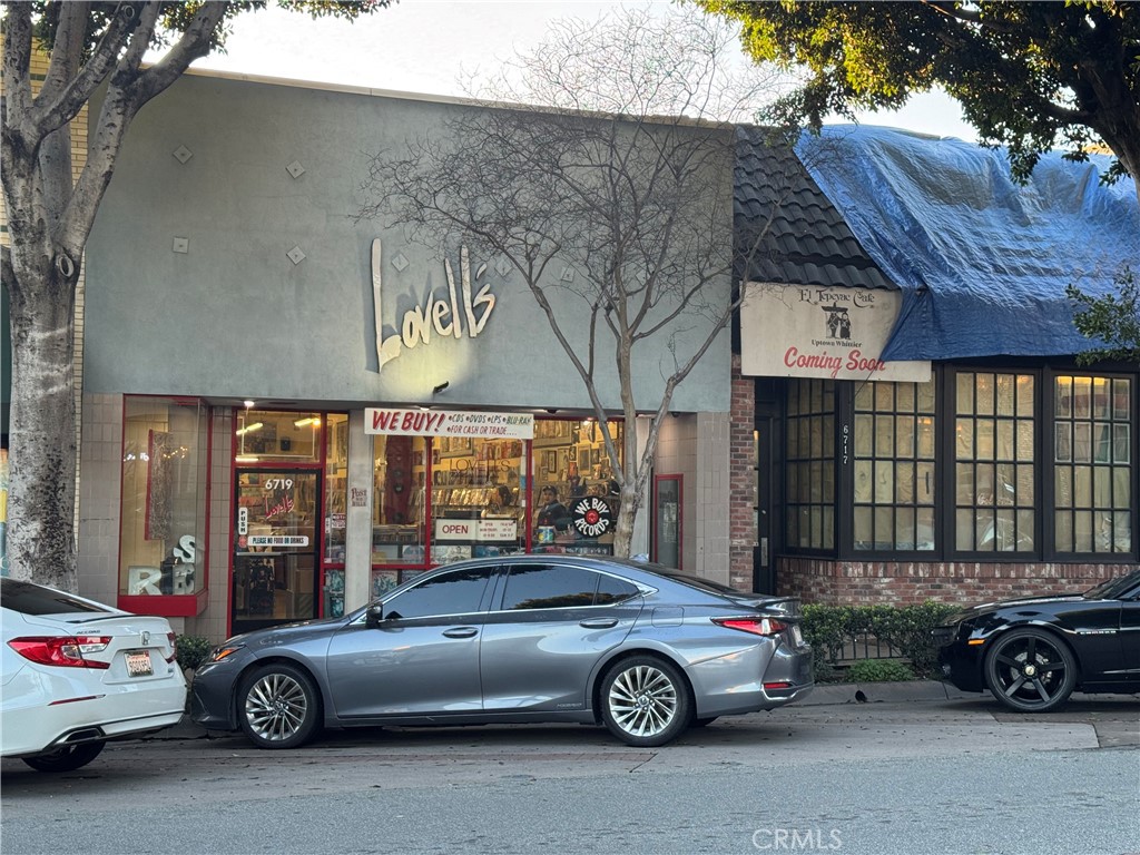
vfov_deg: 30.3
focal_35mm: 48
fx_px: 1581
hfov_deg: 39.7
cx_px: 570
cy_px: 428
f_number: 1.78
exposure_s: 1/104
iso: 100
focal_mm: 6.76
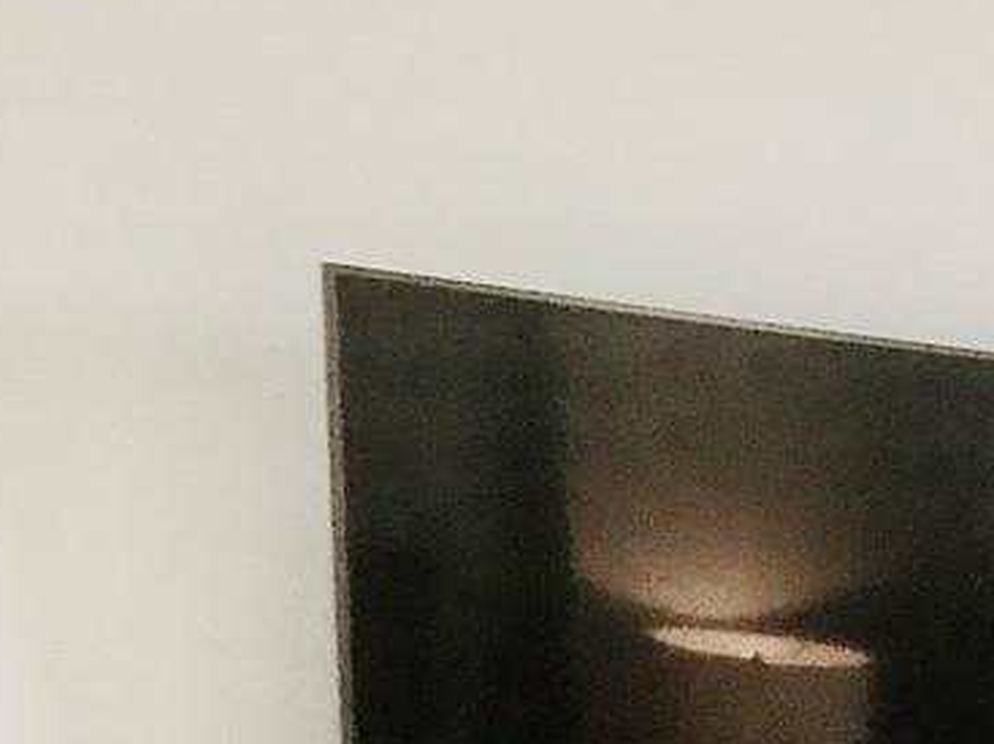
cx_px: 1996
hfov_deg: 13.7
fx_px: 3502
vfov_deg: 10.8
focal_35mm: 122
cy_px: 1591
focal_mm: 3.99
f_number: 1.8
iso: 20
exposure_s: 1/60
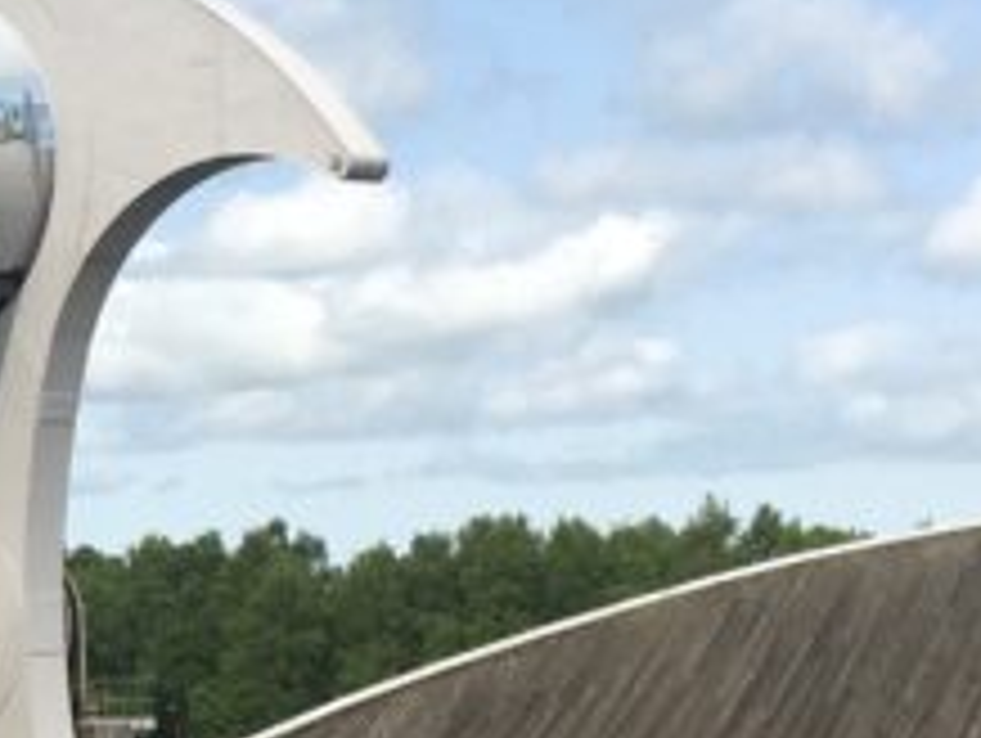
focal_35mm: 136
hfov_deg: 13.9
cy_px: 428
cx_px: -302
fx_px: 3858
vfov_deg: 10.9
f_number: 2.2
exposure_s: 1/1709
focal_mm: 4.15
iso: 25
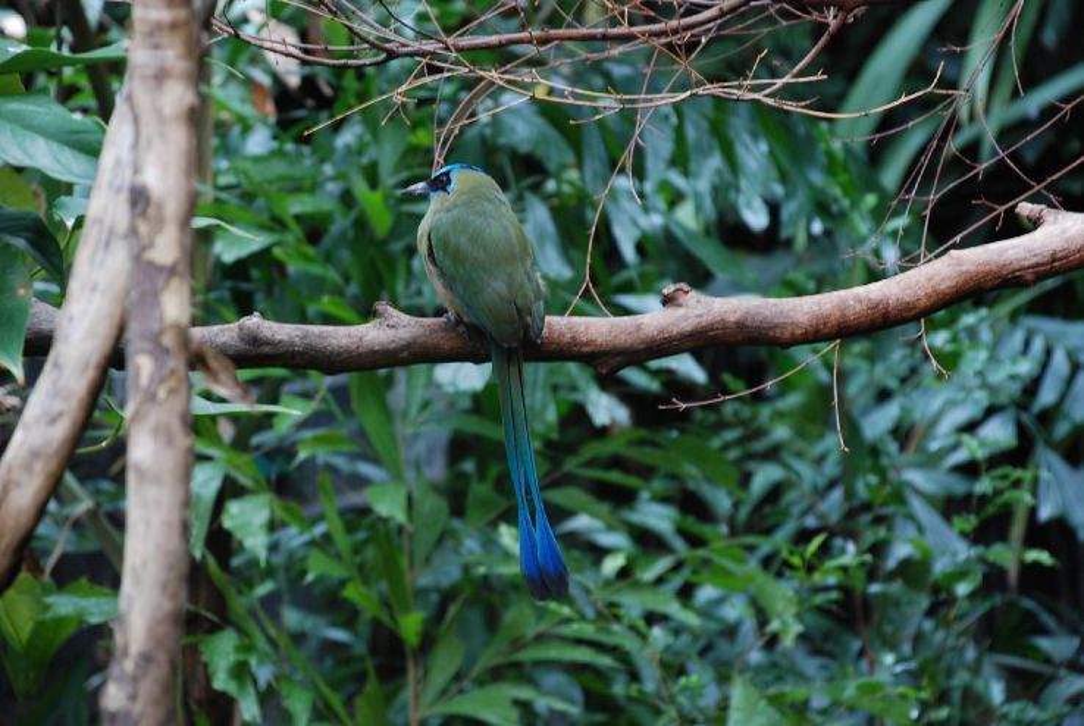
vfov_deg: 9.7
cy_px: 363
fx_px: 4296
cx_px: 542
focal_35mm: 142
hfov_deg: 14.4
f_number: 5.6
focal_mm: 95
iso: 400
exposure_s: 1/4
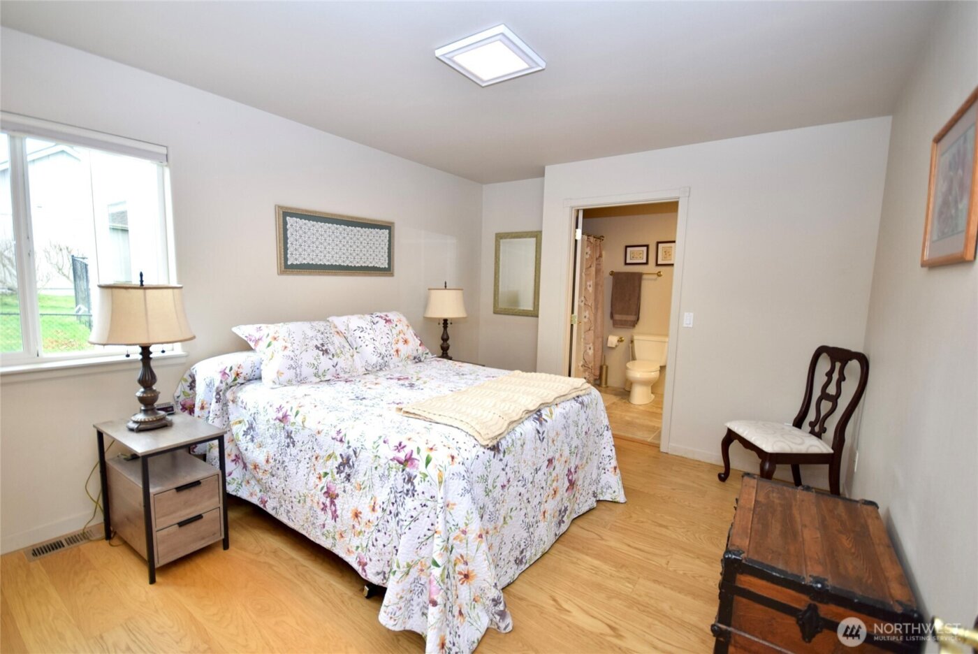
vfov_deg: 72.2
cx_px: 489
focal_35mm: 16
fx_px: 449
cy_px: 327
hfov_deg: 94.9
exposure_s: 1/80
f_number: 4.5
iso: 400
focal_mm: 11
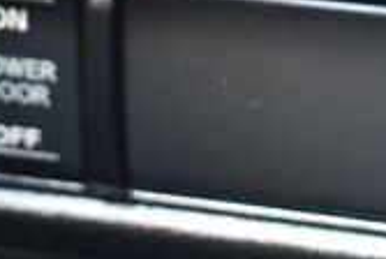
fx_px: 2095
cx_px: 153
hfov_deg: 10.5
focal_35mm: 195
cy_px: -77
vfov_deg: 7.0
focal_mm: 34
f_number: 4.5
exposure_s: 1/60
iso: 9000
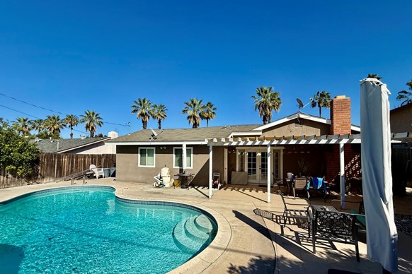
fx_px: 183
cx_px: 210
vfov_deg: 73.6
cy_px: 149
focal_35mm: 16
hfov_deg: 96.7
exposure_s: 1/4149
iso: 50
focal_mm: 2.22
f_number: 2.2
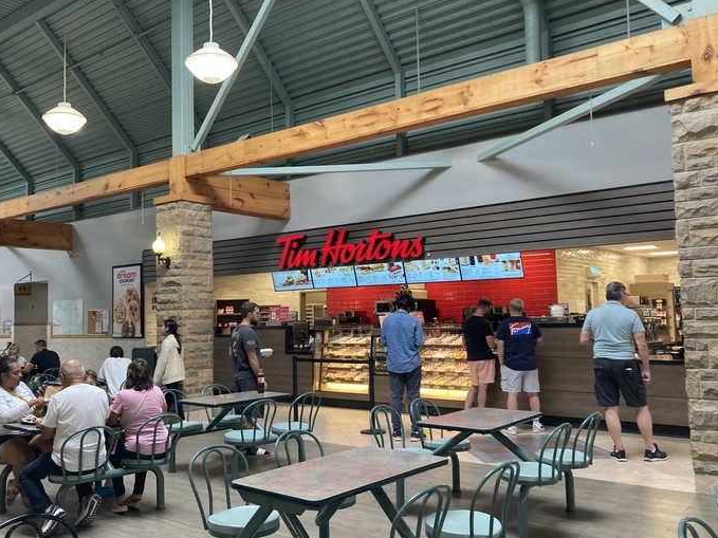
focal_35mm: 33
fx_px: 684
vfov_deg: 42.9
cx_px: 299
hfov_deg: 55.1
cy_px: 279
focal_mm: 3.99
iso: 100
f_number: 1.8
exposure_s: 1/60
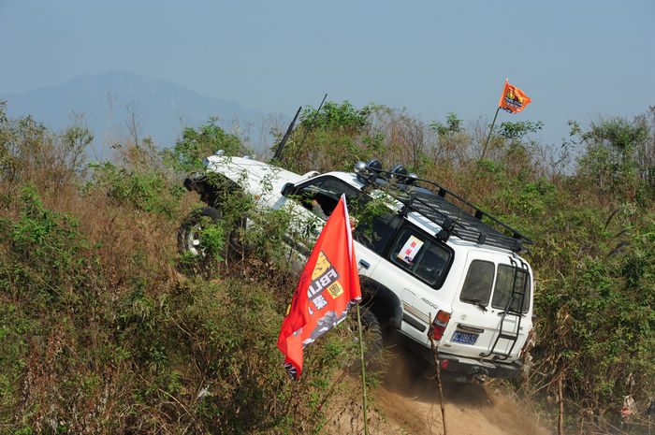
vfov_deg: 9.4
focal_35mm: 145
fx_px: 2635
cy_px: 218
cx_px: 328
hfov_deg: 14.2
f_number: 14
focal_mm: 145
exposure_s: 1/400
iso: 400
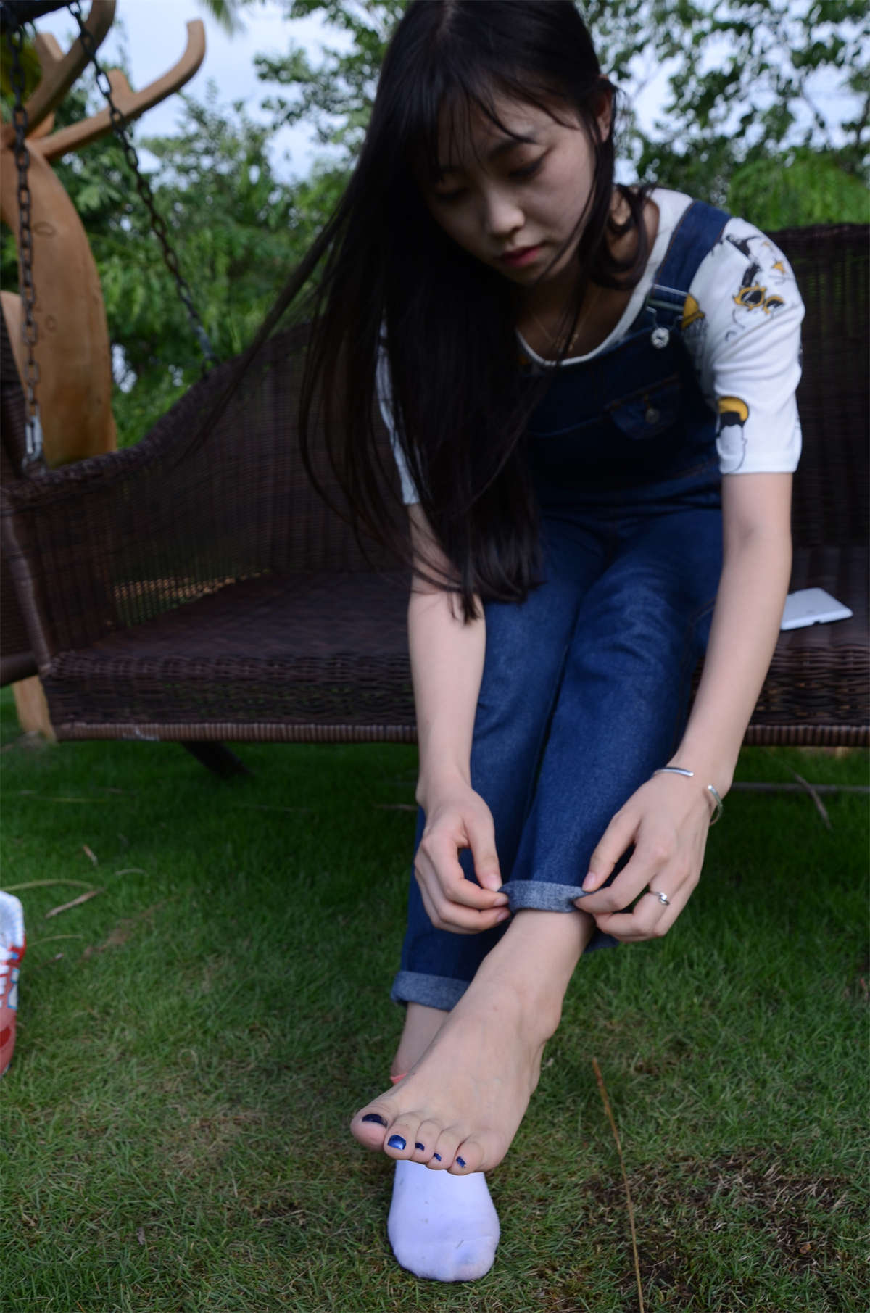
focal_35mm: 27
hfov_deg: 47.7
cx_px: 435
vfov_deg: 67.5
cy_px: 656
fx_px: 983
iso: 200
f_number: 5
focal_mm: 18
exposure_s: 1/400
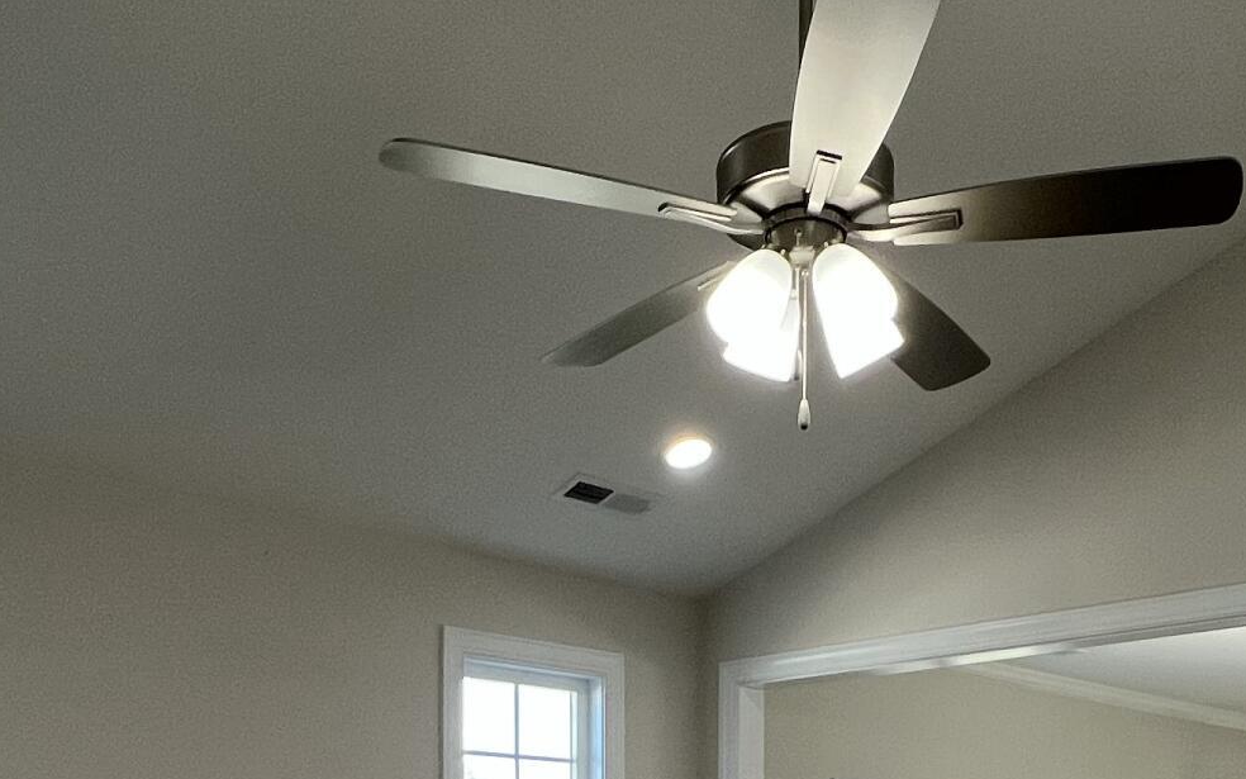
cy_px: 966
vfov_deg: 26.6
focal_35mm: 42
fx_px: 1426
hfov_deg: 46.8
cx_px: 772
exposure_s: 1/120
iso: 100
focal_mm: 1.57
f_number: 1.8
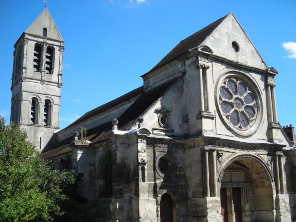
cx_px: 153
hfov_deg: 45.8
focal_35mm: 41
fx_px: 351
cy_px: 118
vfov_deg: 35.1
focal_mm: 6.3
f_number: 3.2
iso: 50
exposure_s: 1/457
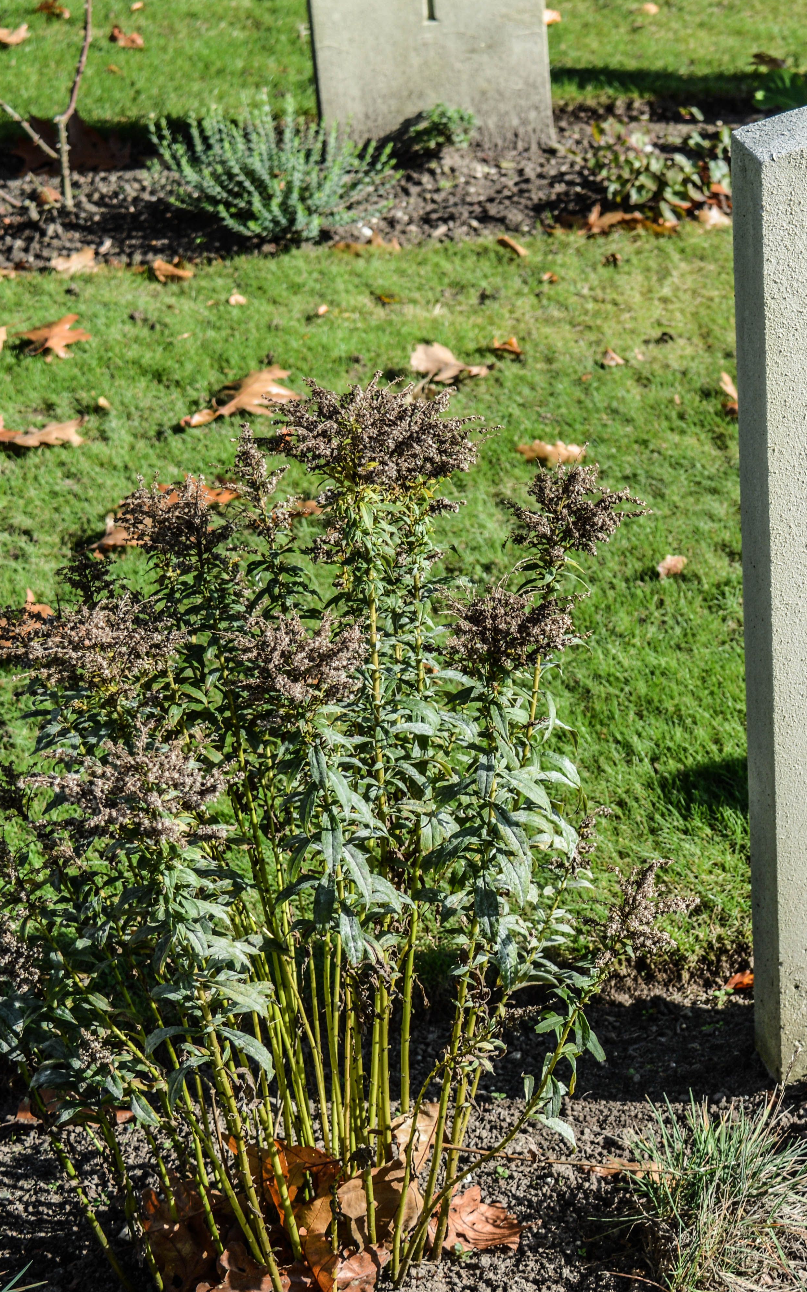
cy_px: 649
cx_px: 865
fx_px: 2604
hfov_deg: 17.1
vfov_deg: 27.8
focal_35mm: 74
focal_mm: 32
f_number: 8
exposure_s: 1/250
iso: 100
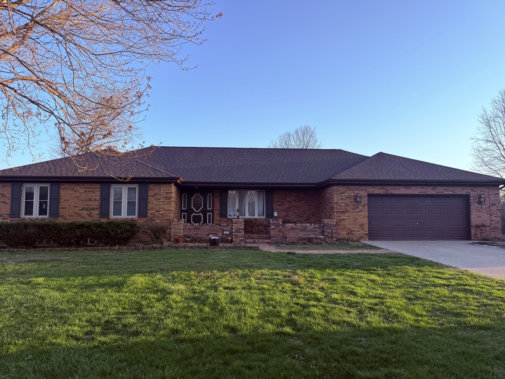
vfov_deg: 56.8
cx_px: 252
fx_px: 350
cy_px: 190
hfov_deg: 71.6
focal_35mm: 24
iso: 80
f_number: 1.78
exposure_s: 1/1211
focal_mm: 6.76
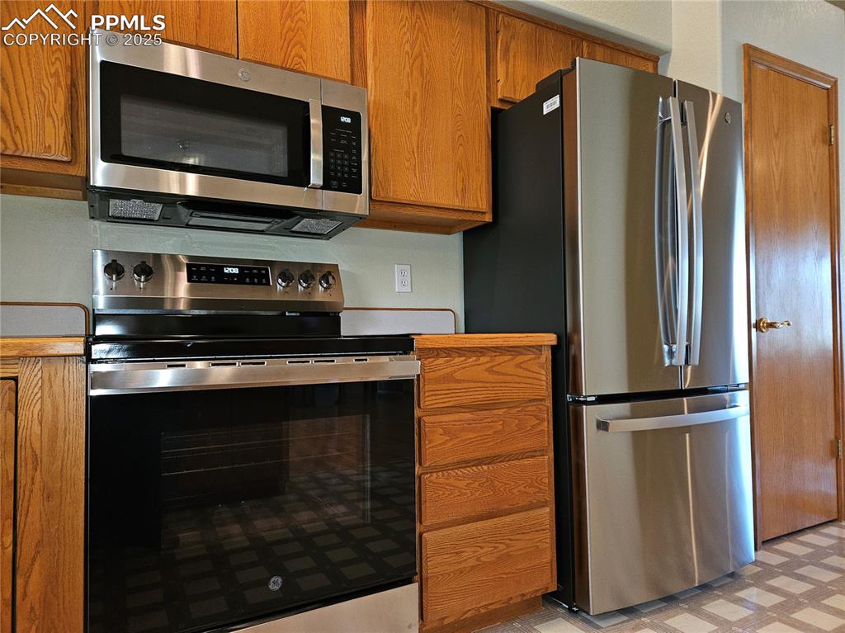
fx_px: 561
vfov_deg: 58.8
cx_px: 422
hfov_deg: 74.0
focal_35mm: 23
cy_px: 316
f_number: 1.8
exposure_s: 1/24
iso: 125
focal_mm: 5.4
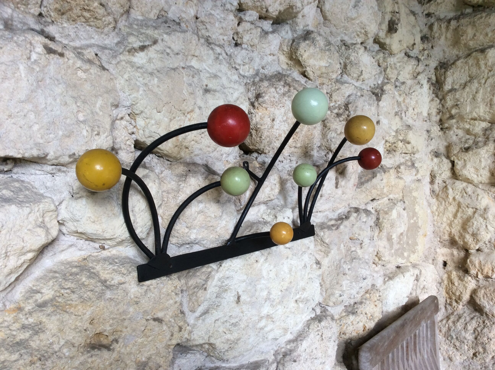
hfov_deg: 56.9
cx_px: 248
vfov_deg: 44.1
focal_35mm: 32
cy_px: 185
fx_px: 457
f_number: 2.4
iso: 32
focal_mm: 3.3
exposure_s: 1/33
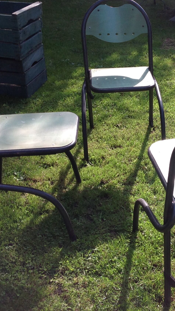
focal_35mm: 58
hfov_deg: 20.4
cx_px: 150
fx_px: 479
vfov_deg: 36.0
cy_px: 141
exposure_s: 1/325
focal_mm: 4.28
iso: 50
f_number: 2.4
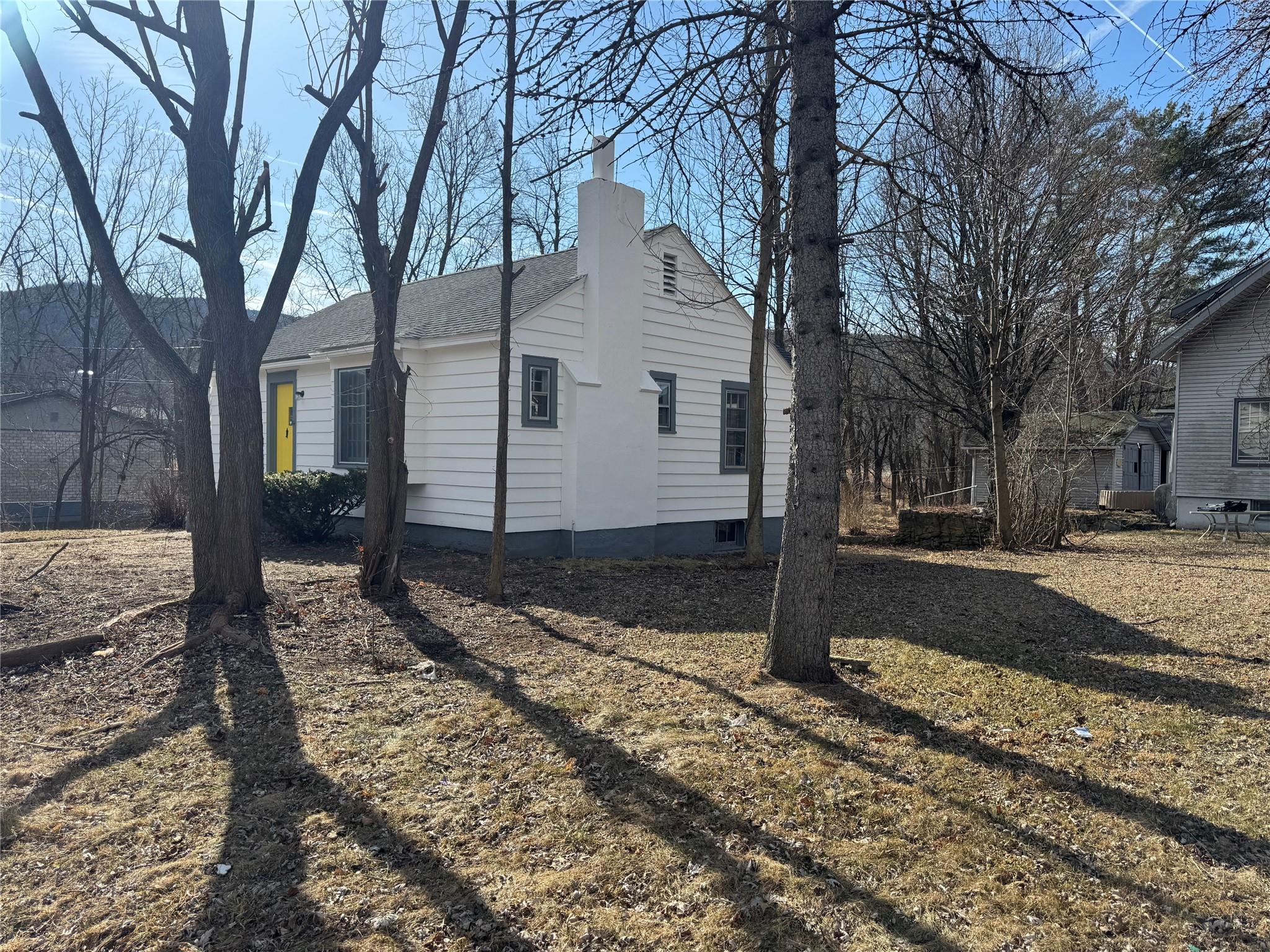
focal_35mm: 24
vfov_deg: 56.8
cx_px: 635
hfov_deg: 71.6
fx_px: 881
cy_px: 476
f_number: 1.78
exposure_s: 1/3247
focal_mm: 6.76
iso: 80
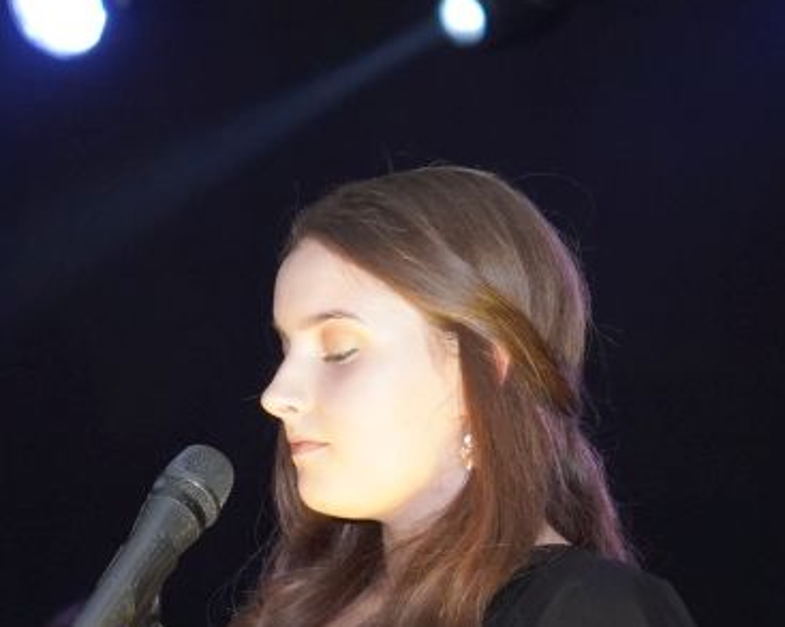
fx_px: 6616
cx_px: -72
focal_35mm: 285
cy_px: 670
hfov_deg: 6.8
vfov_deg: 5.4
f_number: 3.2
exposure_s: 1/200
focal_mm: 50
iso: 1600
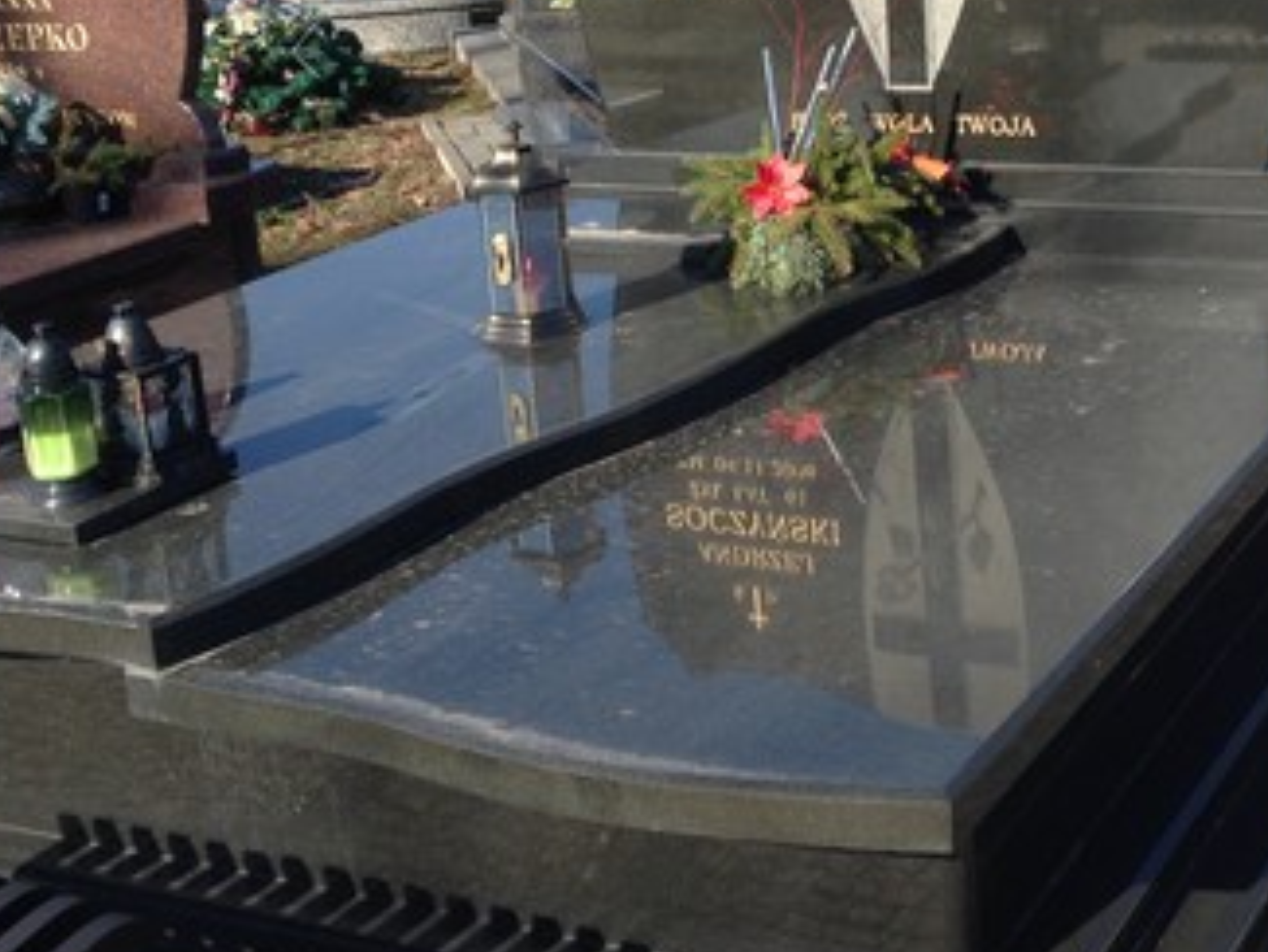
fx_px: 2382
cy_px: 316
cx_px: 882
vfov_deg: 22.5
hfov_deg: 29.5
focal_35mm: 65
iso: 50
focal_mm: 4.12
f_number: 2.4
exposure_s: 1/809
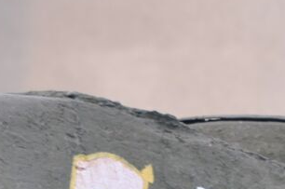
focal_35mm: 1193
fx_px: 9430
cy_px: 294
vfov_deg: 1.1
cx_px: 48
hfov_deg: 1.7
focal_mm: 190
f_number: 6.3
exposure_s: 1/60
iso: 200
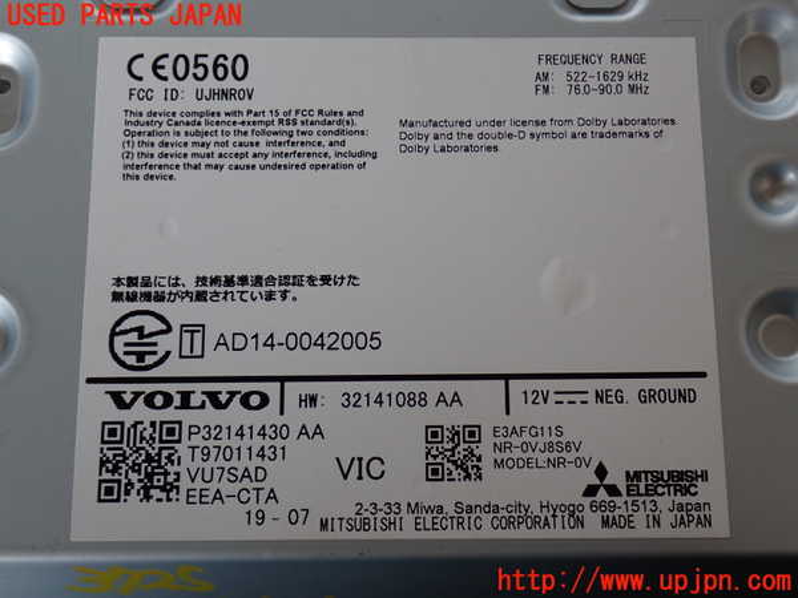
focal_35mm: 38
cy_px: 299
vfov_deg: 37.7
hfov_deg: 49.0
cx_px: 399
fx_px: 876
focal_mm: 6.83
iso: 200
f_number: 2.7
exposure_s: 1/40
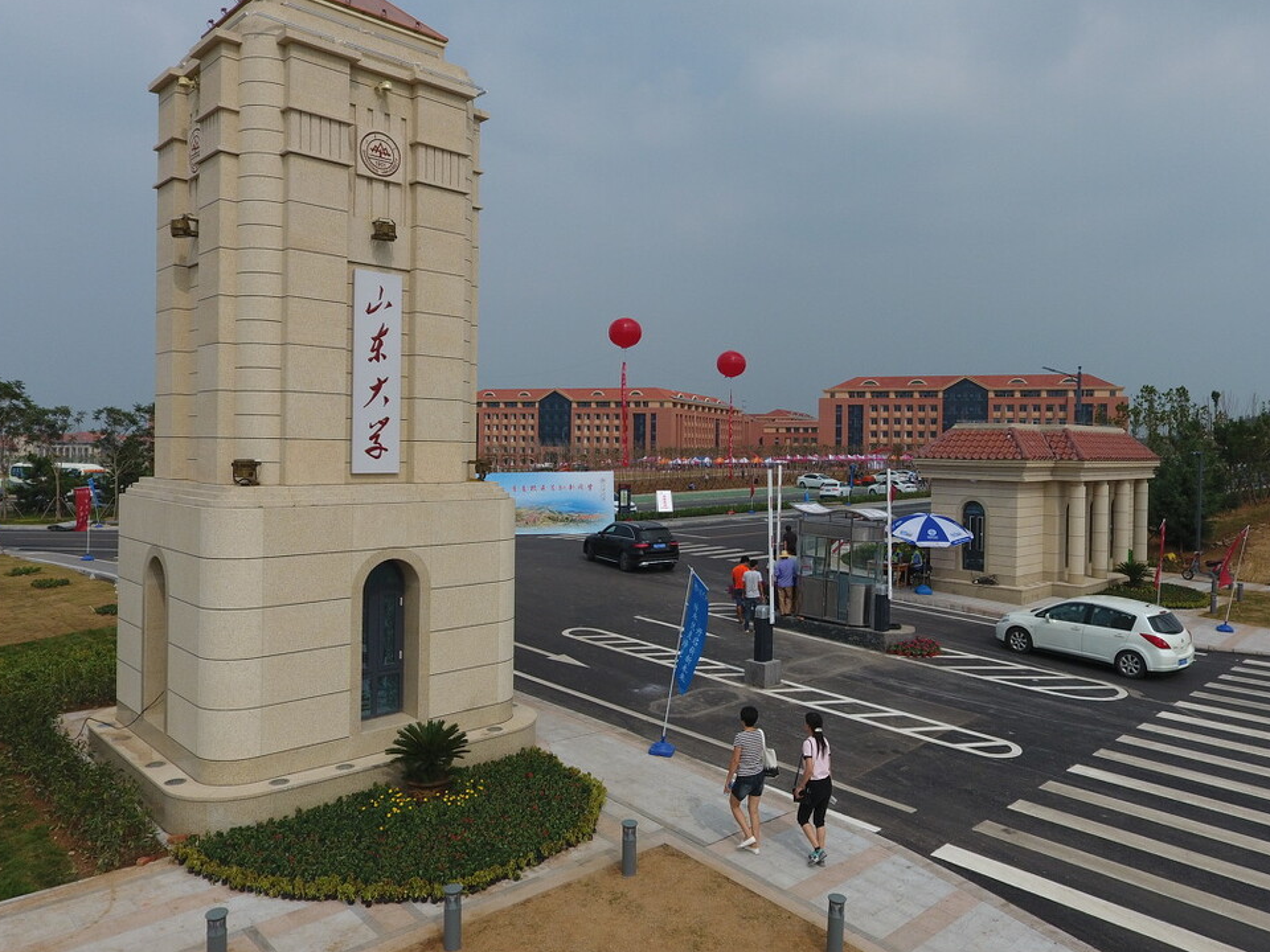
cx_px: 692
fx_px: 917
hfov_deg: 69.3
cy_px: 460
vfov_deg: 54.9
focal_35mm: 25
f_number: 2.8
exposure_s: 1/1669
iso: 100
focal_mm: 3.61
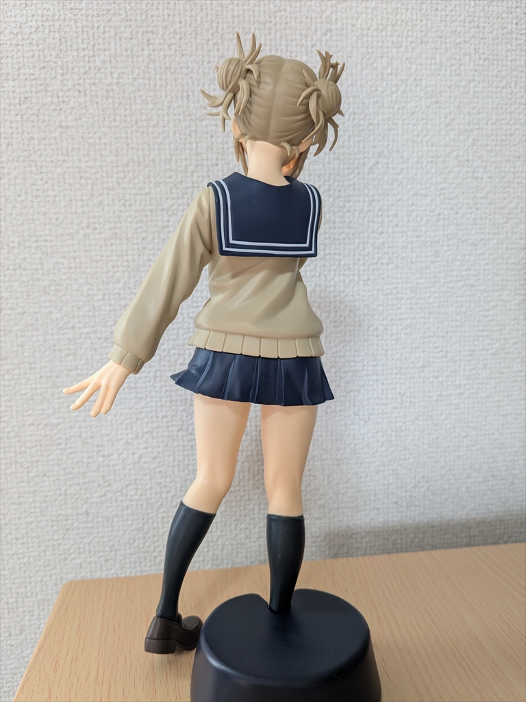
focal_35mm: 27
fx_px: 547
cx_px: 263
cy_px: 351
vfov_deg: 65.3
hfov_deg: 51.4
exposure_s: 1/40
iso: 74
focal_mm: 4.38
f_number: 1.73
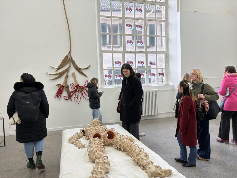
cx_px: 118
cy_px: 89
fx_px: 178
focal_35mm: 26
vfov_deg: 53.1
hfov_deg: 67.3
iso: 40
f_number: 1.6
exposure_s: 1/100
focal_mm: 5.96
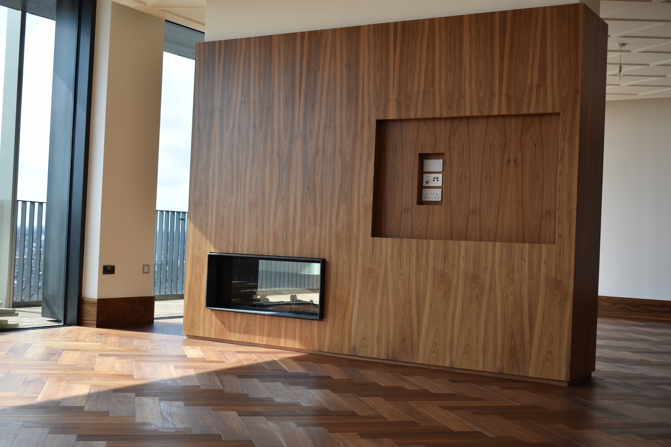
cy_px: 224
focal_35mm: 46
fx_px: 867
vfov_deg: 28.9
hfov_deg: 42.3
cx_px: 336
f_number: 5.6
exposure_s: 1/250
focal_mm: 31
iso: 200
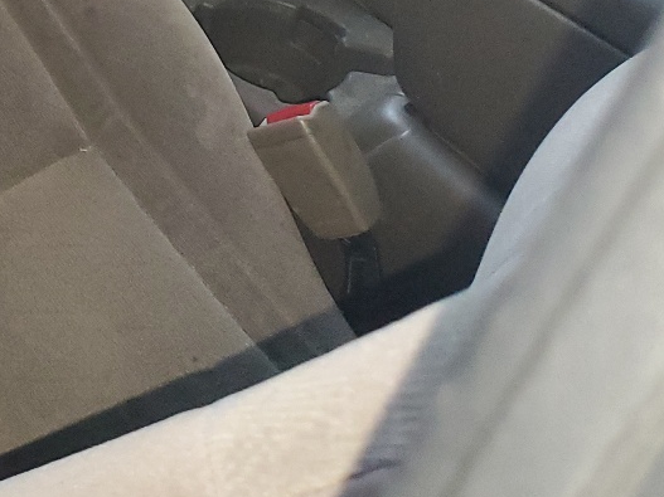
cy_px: -223
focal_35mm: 79
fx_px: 1515
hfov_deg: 21.1
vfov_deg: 17.1
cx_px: -312
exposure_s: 1/30
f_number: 1.5
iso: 303
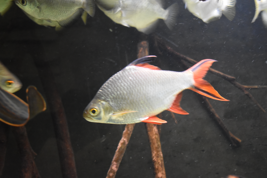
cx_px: 134
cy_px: 89
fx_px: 334
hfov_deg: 43.6
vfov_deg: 29.9
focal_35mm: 45
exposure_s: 1/25
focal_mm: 30
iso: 3200
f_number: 4.2
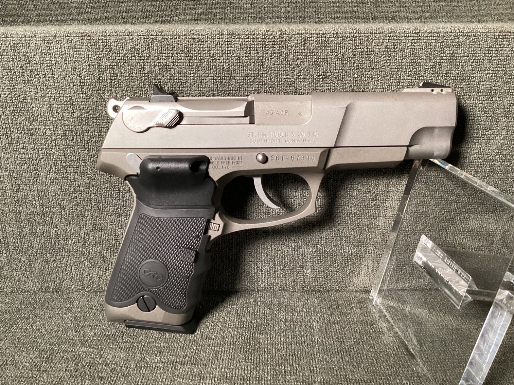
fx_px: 460
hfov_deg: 58.3
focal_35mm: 31
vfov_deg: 45.4
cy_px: 192
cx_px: 257
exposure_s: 1/60
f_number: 2.4
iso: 400
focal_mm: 3.3
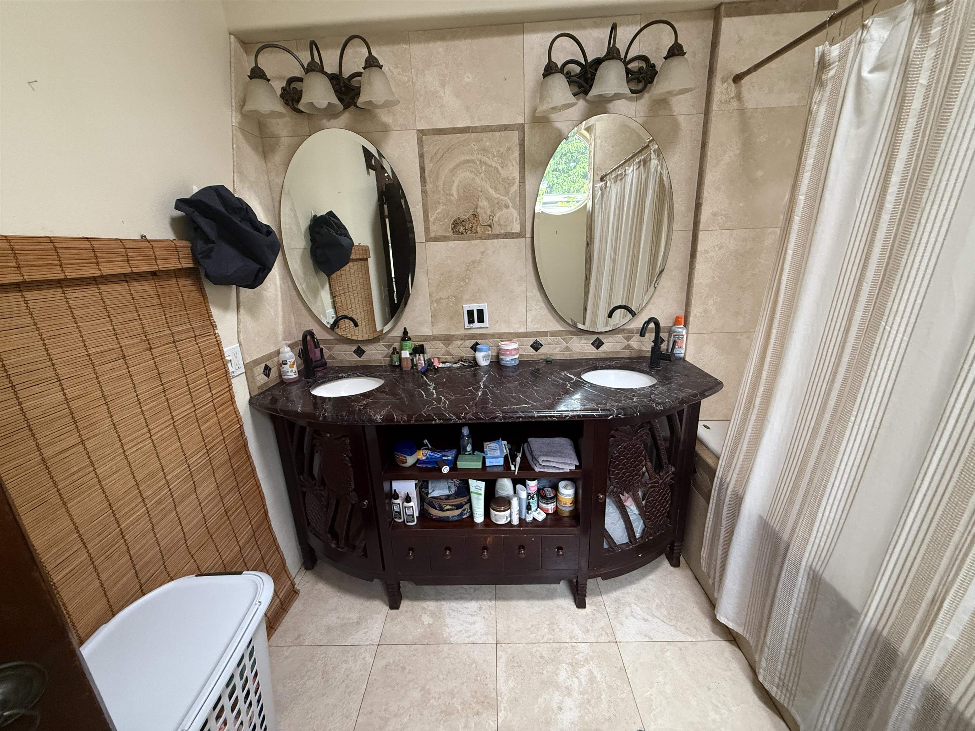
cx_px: 488
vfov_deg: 85.7
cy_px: 366
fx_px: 394
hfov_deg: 102.1
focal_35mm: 14
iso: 400
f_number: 2.2
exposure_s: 1/60
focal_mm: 2.22
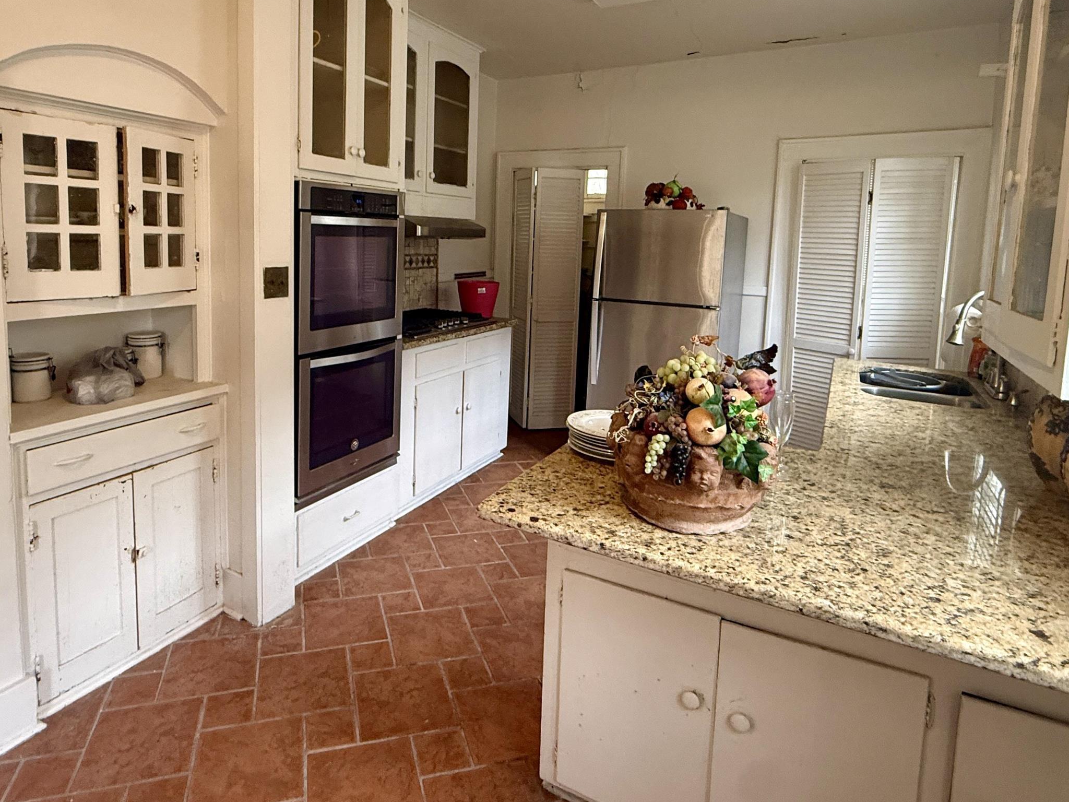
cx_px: 467
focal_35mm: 21
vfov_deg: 62.6
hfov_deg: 78.6
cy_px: 302
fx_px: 649
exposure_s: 1/60
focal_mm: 2.22
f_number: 2.2
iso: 320
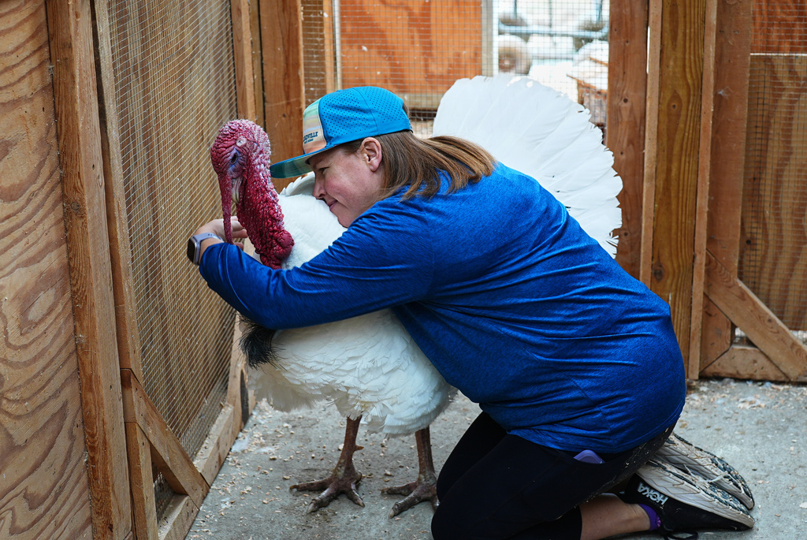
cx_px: 404
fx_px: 1683
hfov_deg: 27.0
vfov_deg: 18.2
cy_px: 270
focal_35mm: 75
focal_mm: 50
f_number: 3.5
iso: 200
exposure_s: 1/60
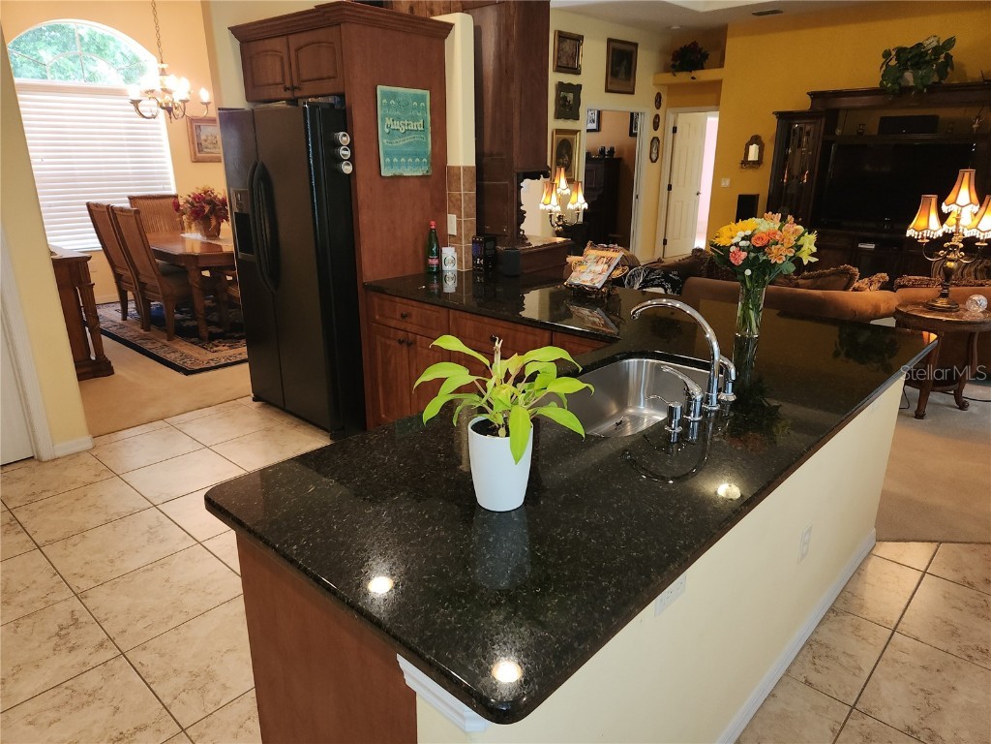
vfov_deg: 58.9
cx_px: 496
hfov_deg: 73.9
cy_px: 372
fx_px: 658
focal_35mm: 23
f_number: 1.8
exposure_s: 1/24
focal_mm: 5.4
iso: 100
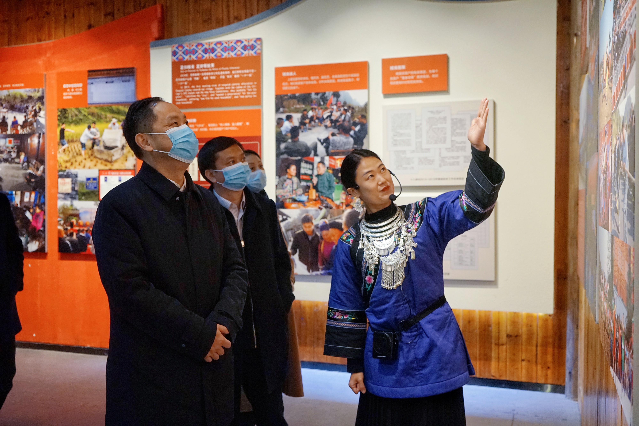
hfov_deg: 53.1
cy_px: 213
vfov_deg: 36.9
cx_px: 320
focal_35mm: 36
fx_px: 639
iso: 2500
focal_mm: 36
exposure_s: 1/160
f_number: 4
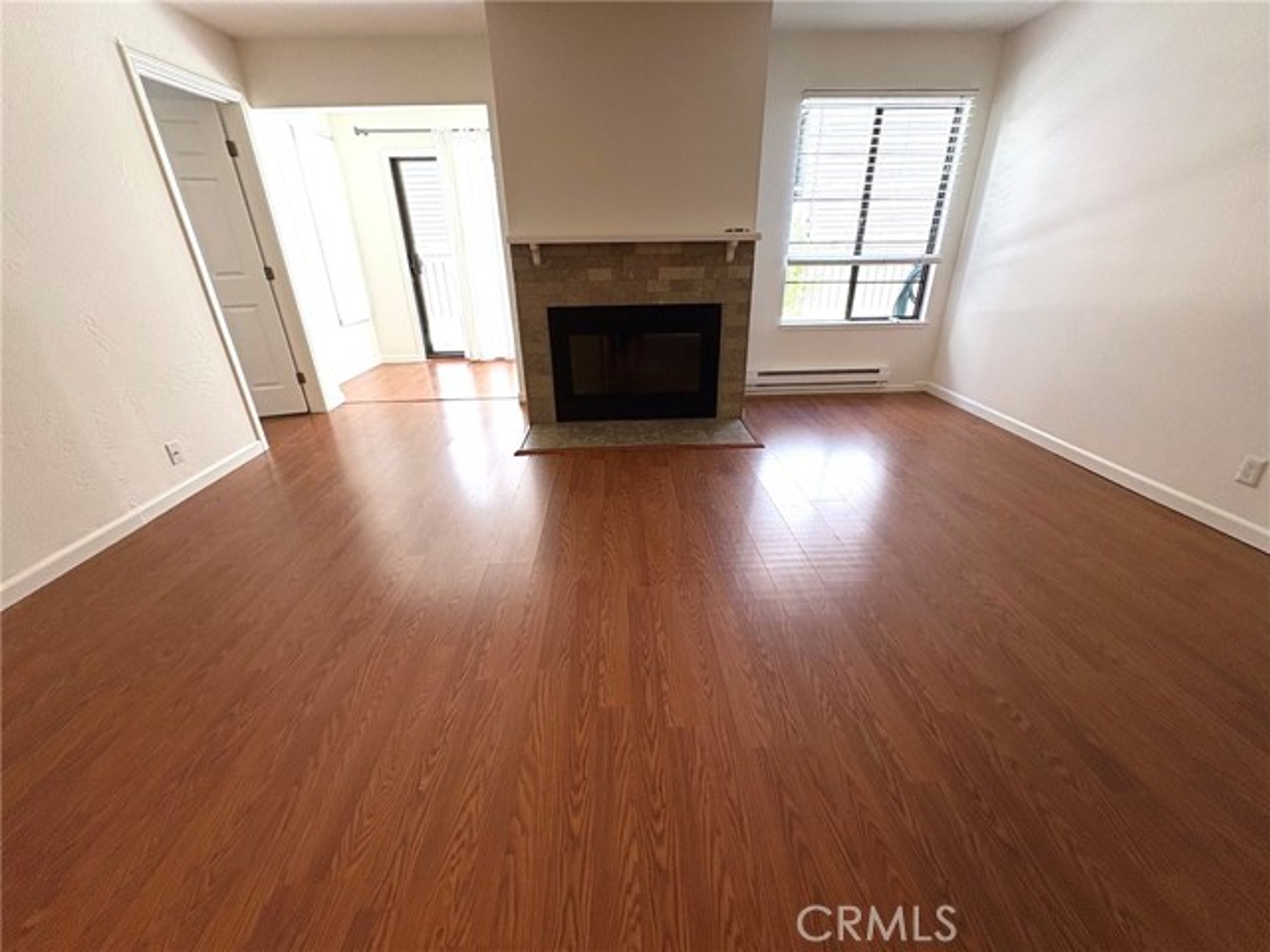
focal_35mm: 14
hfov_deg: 102.1
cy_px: 476
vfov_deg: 85.7
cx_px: 635
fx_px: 514
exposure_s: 1/120
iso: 100
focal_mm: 2.22
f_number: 2.2
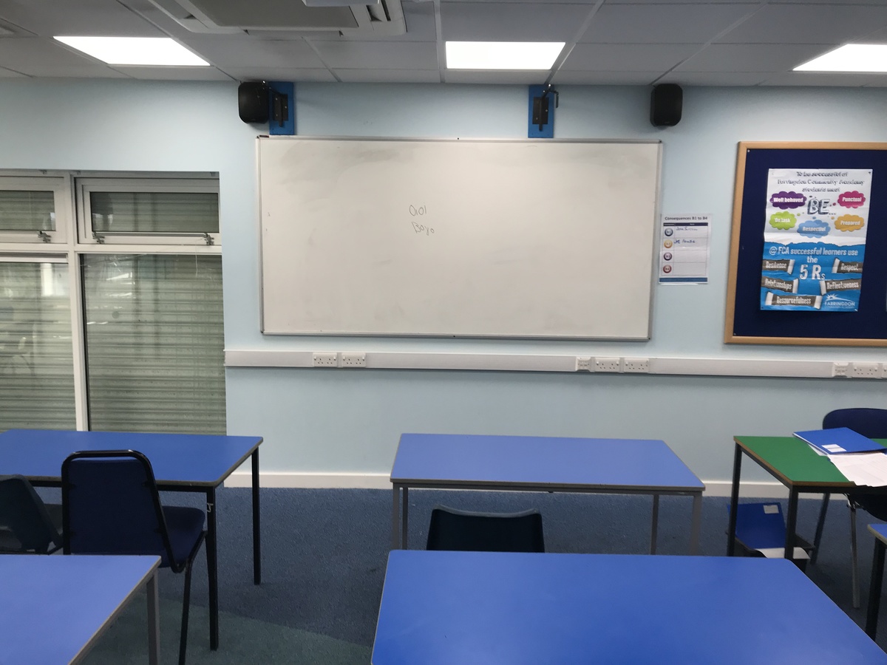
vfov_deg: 49.7
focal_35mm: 28
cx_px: 444
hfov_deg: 63.4
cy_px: 332
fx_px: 717
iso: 32
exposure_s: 1/100
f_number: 1.8
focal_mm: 3.99
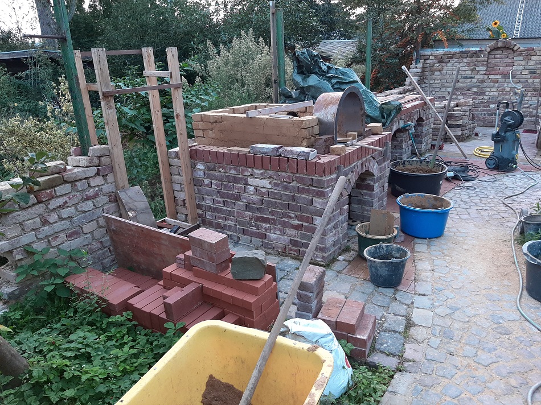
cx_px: 270
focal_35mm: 26
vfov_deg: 53.0
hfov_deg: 67.3
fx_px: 406
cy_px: 202
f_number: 1.7
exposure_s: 1/50
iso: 100
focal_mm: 3.93
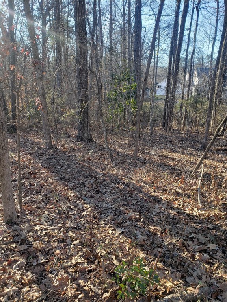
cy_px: 151
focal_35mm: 26
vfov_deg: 67.3
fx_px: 227
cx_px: 114
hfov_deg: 53.1
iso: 50
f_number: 2.4
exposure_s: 1/176
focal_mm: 4.3
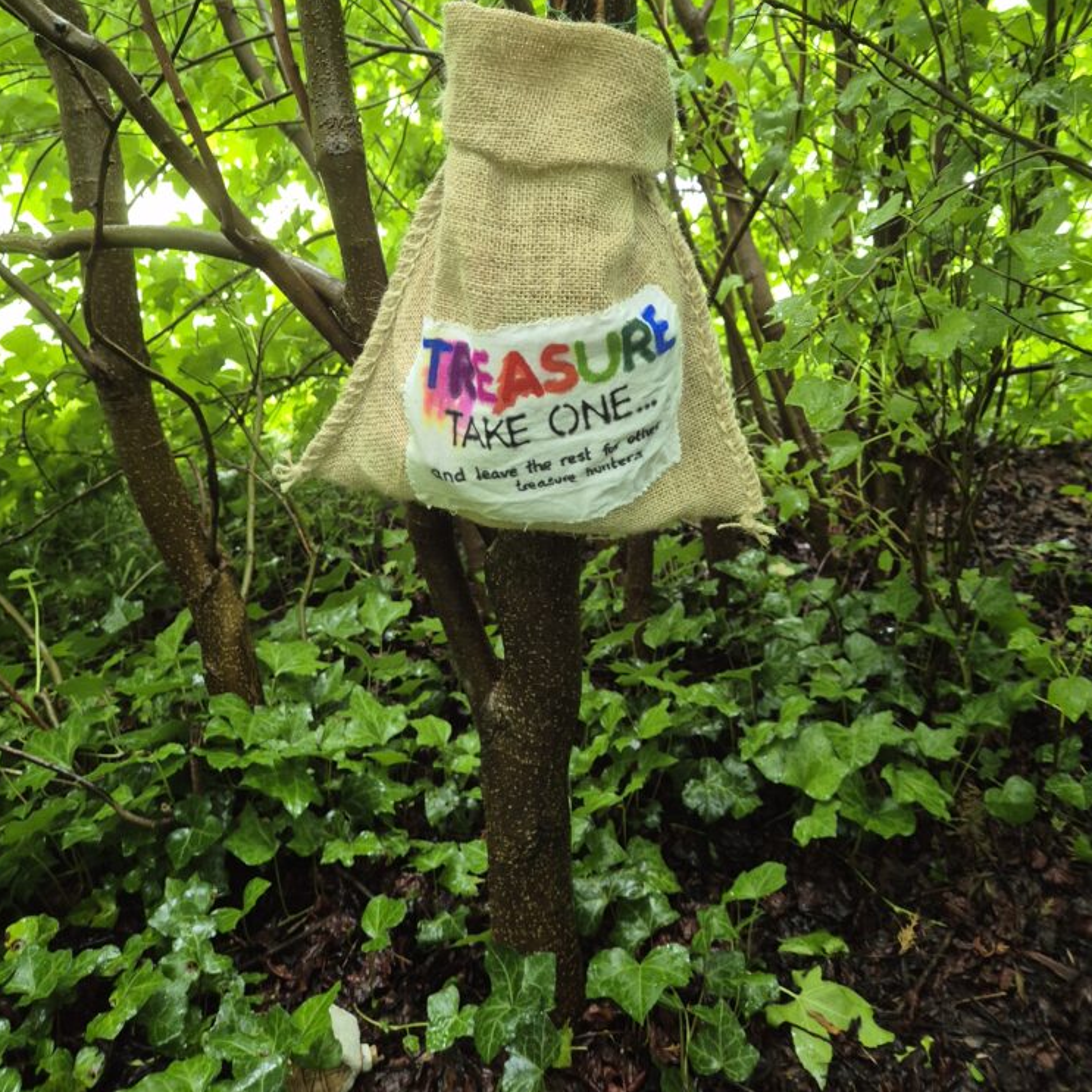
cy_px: 387
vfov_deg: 56.4
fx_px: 999
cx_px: 551
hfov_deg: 57.3
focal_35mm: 28
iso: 500
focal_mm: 5.4
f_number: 1.8
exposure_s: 1/100
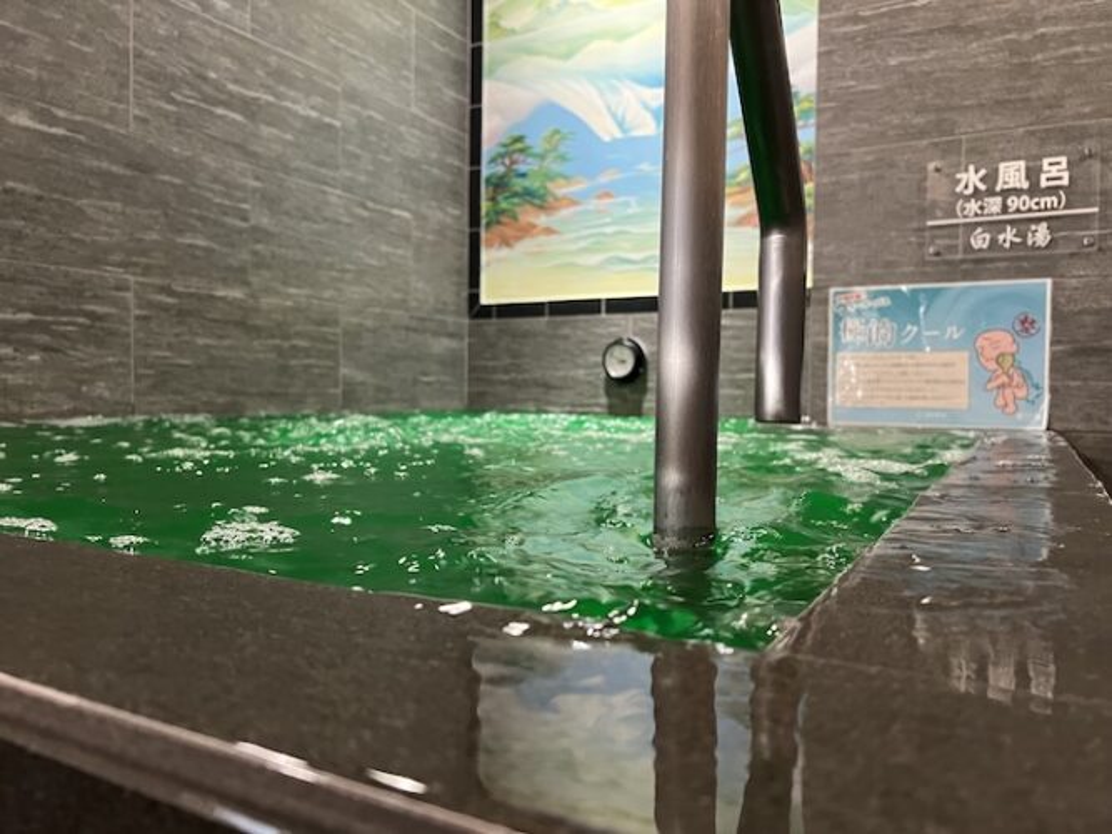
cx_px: 556
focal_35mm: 26
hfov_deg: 67.3
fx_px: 835
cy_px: 417
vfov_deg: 53.0
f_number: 1.5
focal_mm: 5.7
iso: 500
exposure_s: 1/50
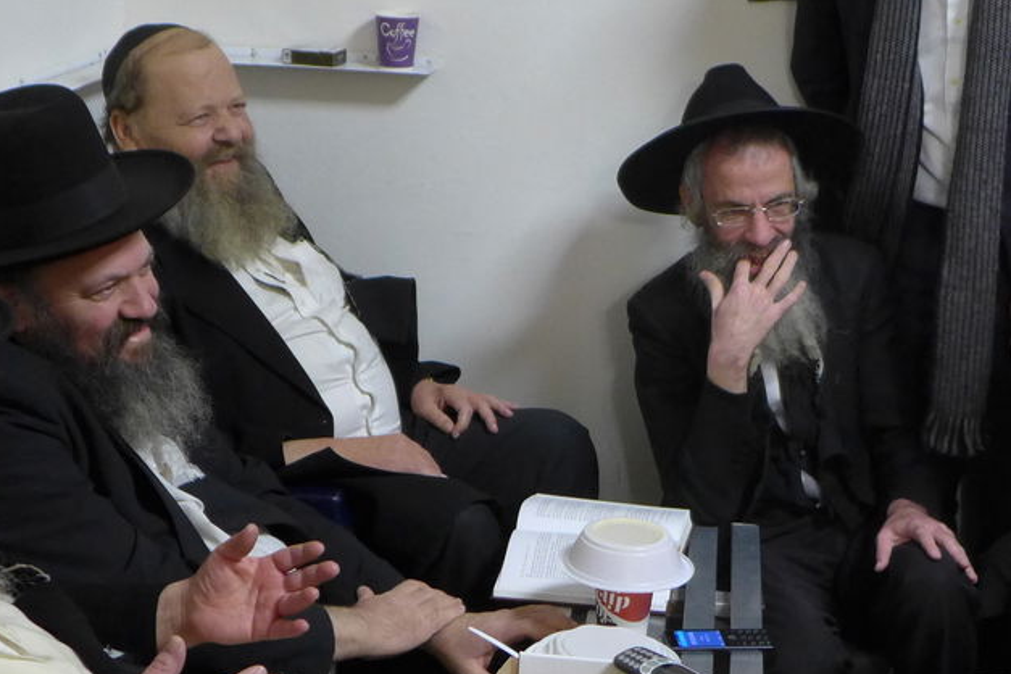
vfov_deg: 20.3
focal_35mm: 67
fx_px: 1881
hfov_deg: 30.0
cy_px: 337
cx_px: 595
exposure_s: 1/50
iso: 400
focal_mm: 5.9
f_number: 1.5
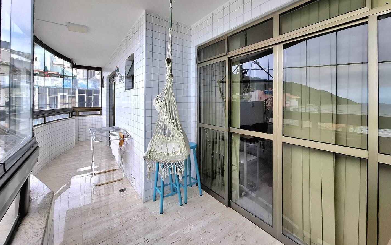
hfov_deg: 105.3
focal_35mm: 14
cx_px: 193
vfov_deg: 77.9
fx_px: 149
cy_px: 100
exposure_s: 1/135
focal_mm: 1.74
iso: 40
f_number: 2.2
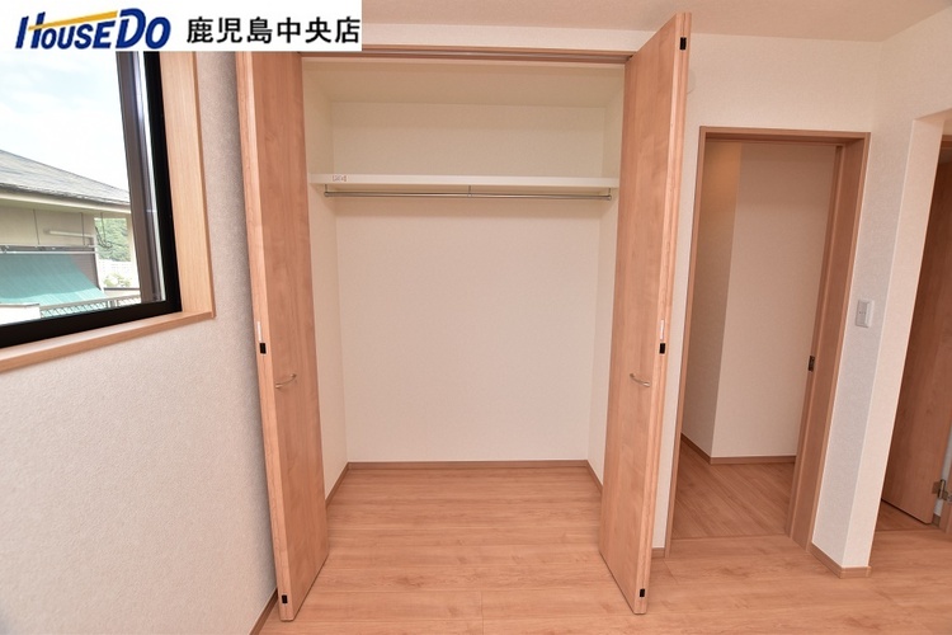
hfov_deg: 100.4
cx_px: 476
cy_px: 318
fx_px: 397
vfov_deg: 77.3
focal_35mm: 15
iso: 160
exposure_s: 1/80
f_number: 5.6
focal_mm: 10
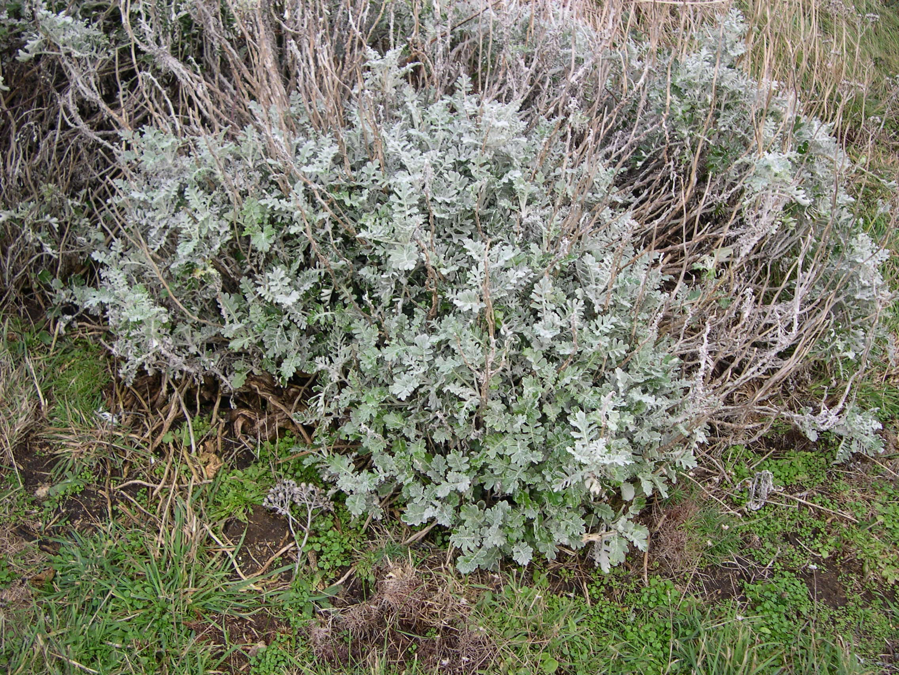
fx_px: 987
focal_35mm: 38
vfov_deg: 37.7
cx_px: 450
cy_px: 338
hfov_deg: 49.0
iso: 100
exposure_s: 1/137
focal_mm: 8
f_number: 2.8
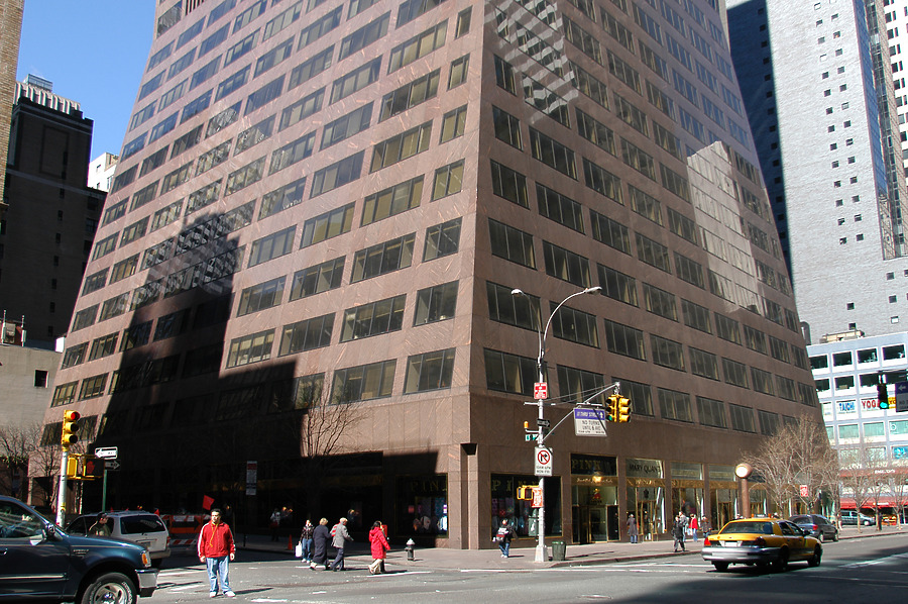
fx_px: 756
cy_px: 302
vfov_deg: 43.5
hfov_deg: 62.0
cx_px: 454
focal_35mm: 30
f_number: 4
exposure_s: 1/750
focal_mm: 20
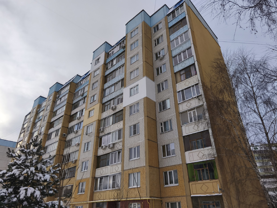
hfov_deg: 73.9
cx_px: 138
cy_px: 104
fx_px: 184
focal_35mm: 23
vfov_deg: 58.9
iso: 80
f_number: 1.7
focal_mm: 5.35
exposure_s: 1/2713
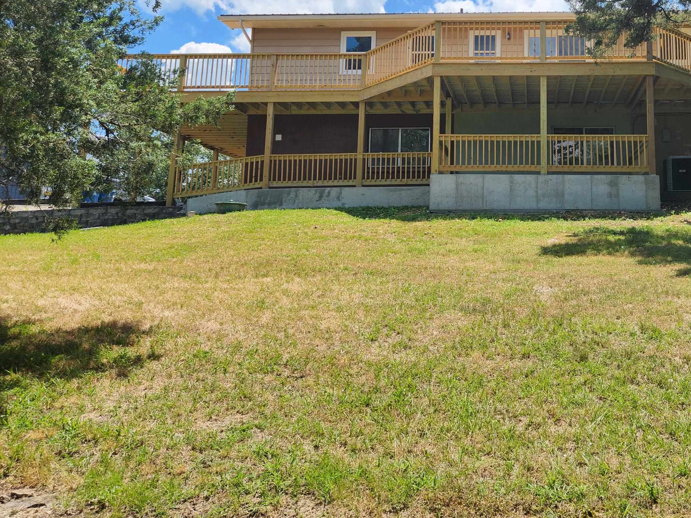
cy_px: 160
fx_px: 679
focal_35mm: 34
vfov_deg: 41.1
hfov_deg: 52.2
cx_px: 495
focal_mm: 5.4
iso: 20
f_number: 1.8
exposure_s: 1/1571
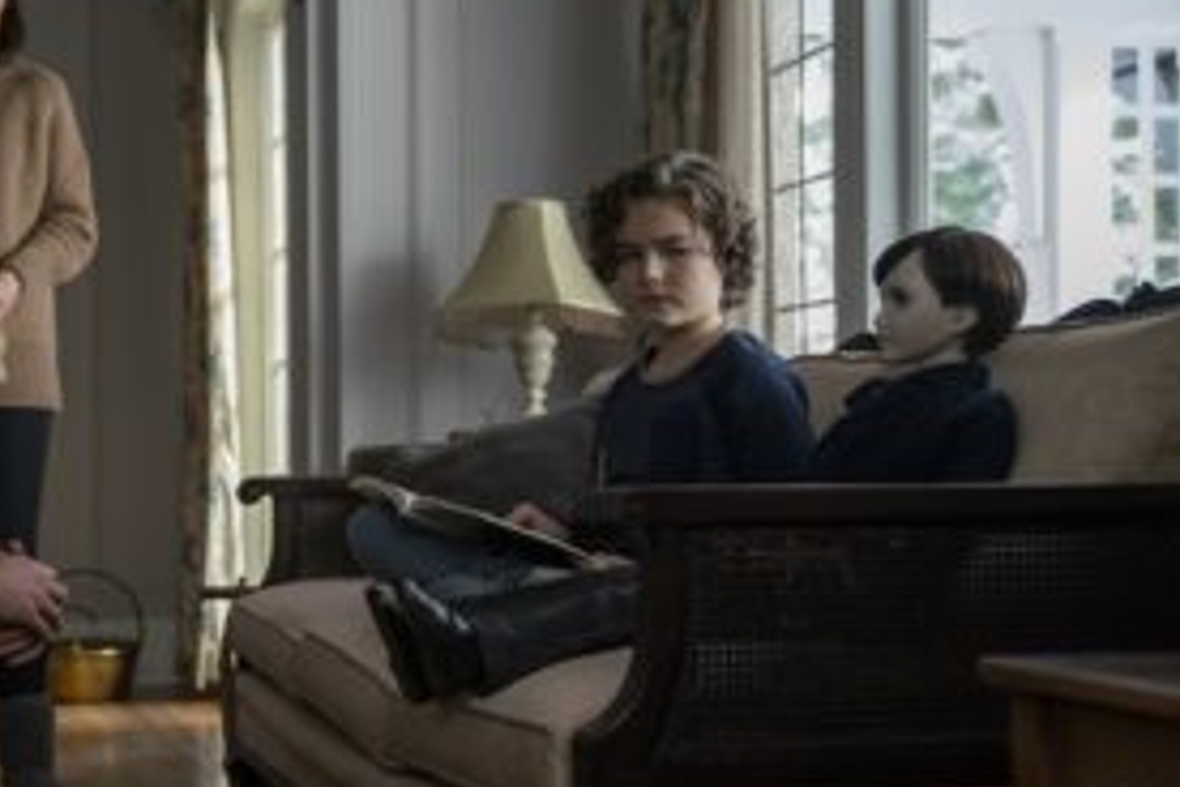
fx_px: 1967
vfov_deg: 22.6
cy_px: 426
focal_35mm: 60
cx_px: 378
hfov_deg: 33.1
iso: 1600
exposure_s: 1/125
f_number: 2.8
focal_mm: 43
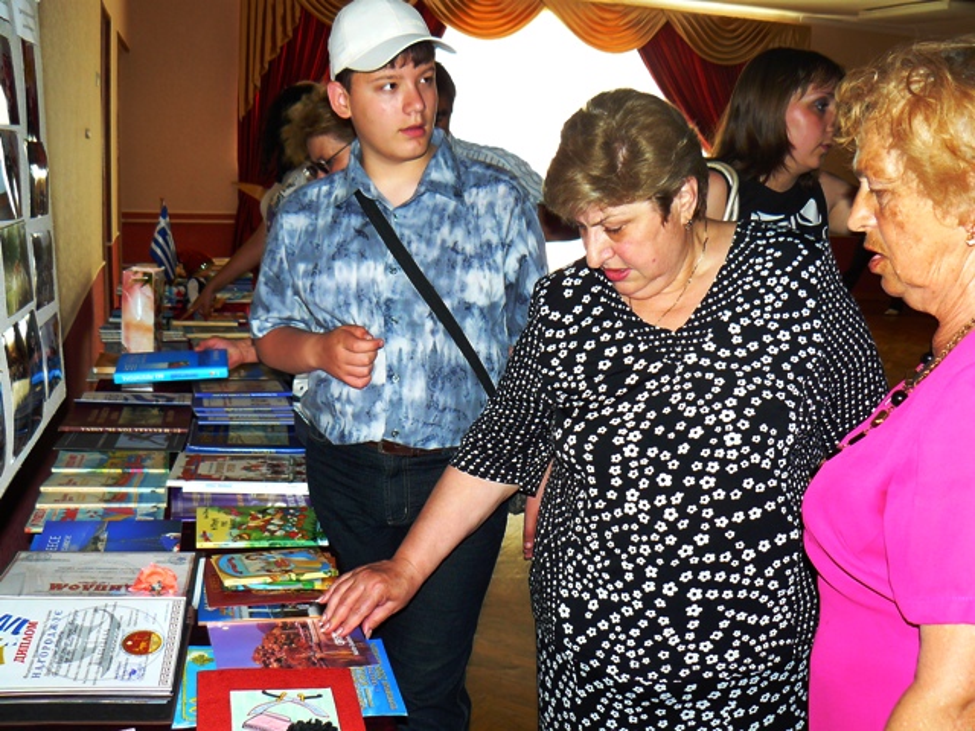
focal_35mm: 36
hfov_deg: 51.4
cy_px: 366
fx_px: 1014
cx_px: 488
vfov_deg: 39.7
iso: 125
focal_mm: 6
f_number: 2.8
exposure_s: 1/30
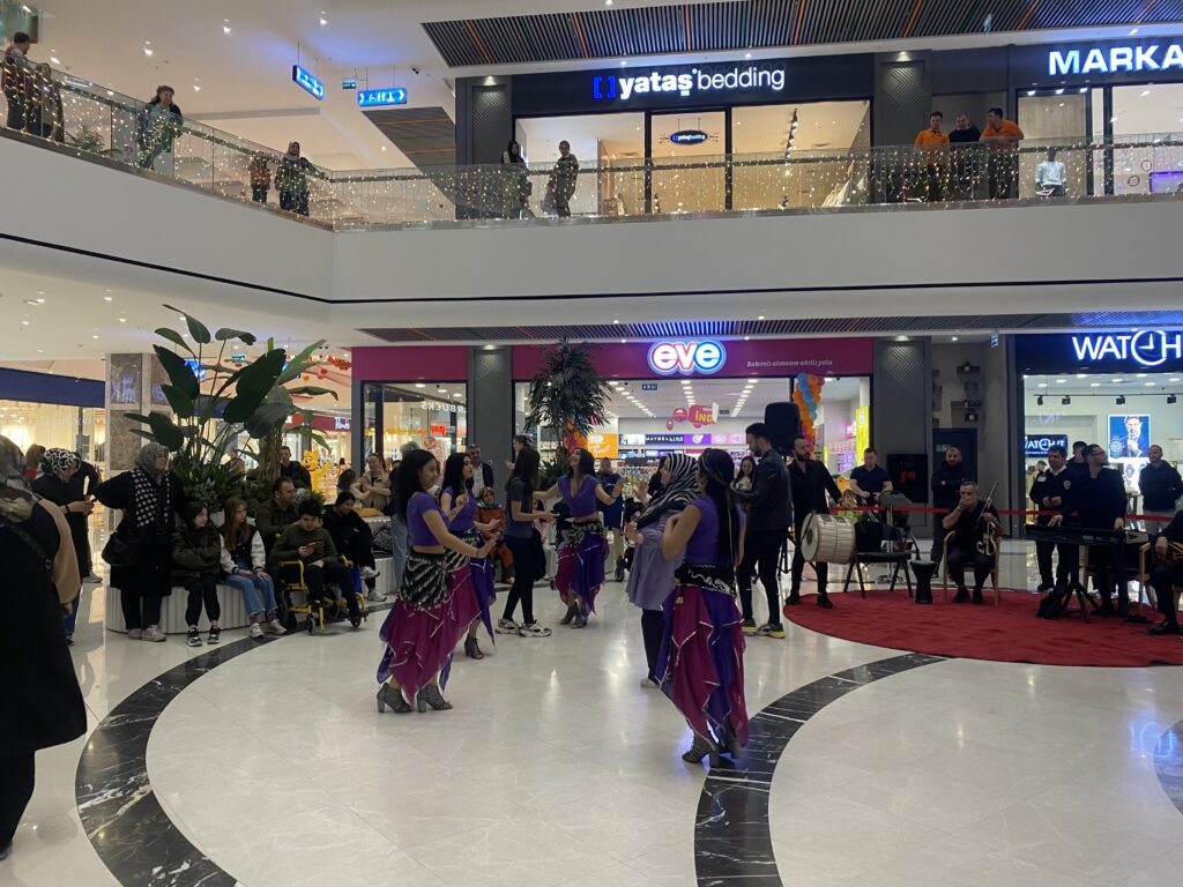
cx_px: 592
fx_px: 889
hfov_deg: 67.3
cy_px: 444
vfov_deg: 53.1
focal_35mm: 26
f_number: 1.8
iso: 80
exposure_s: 1/50
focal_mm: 4.25
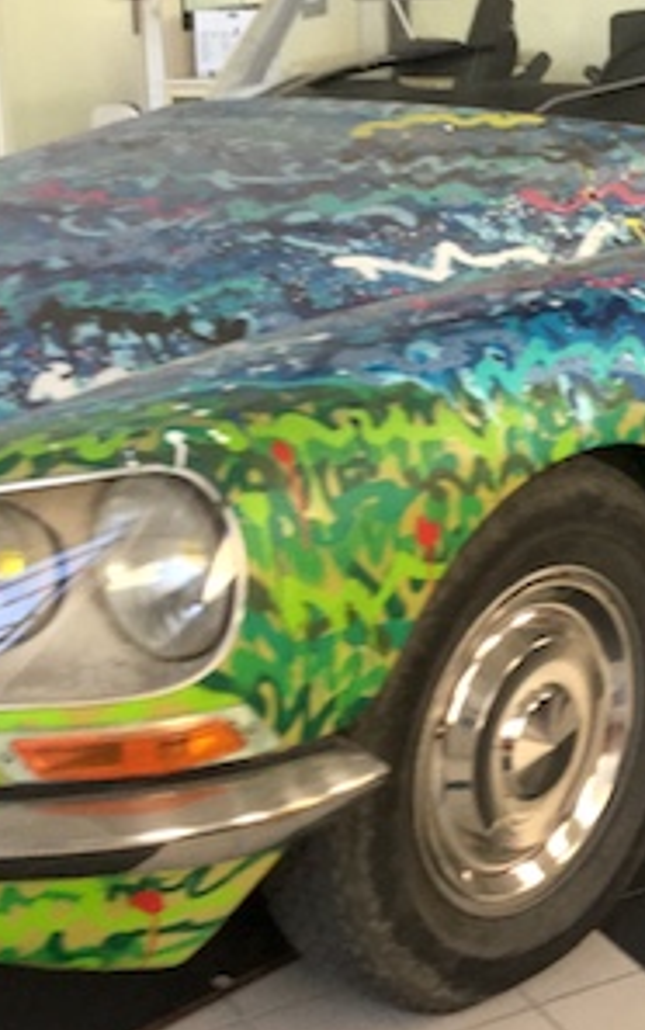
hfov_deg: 20.6
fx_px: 1769
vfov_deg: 32.4
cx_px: 381
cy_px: 461
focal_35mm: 63
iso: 25
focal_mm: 3.3
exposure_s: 1/33
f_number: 2.4
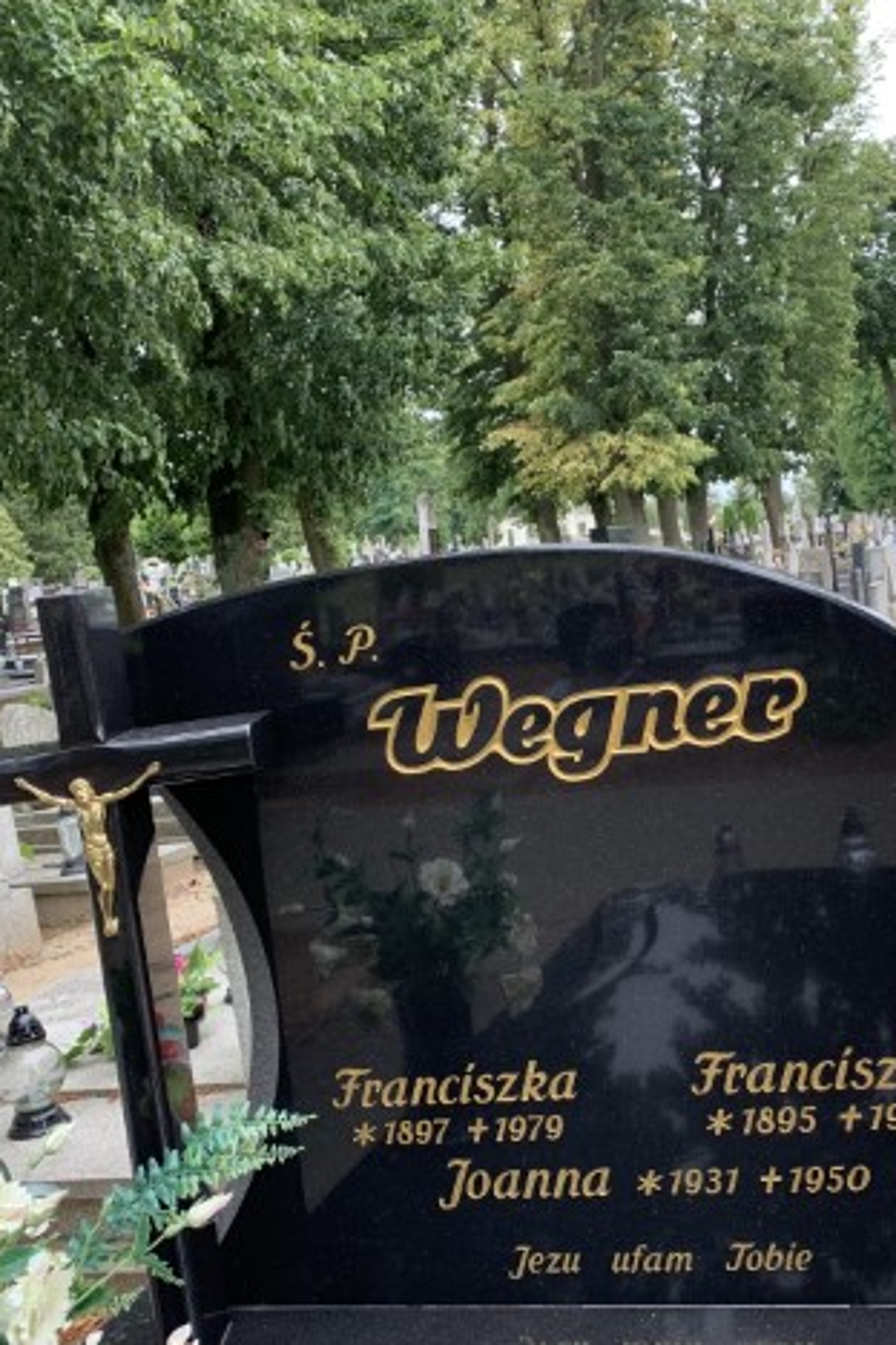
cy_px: 661
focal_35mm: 37
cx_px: 635
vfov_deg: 51.9
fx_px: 1381
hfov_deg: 35.4
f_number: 1.8
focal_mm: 4.25
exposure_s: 1/159
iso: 25
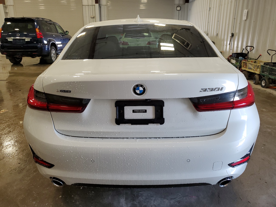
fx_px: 207
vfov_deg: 53.1
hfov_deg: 67.3
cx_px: 138
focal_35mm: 26
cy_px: 104
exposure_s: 1/120
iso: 67
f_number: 1.5
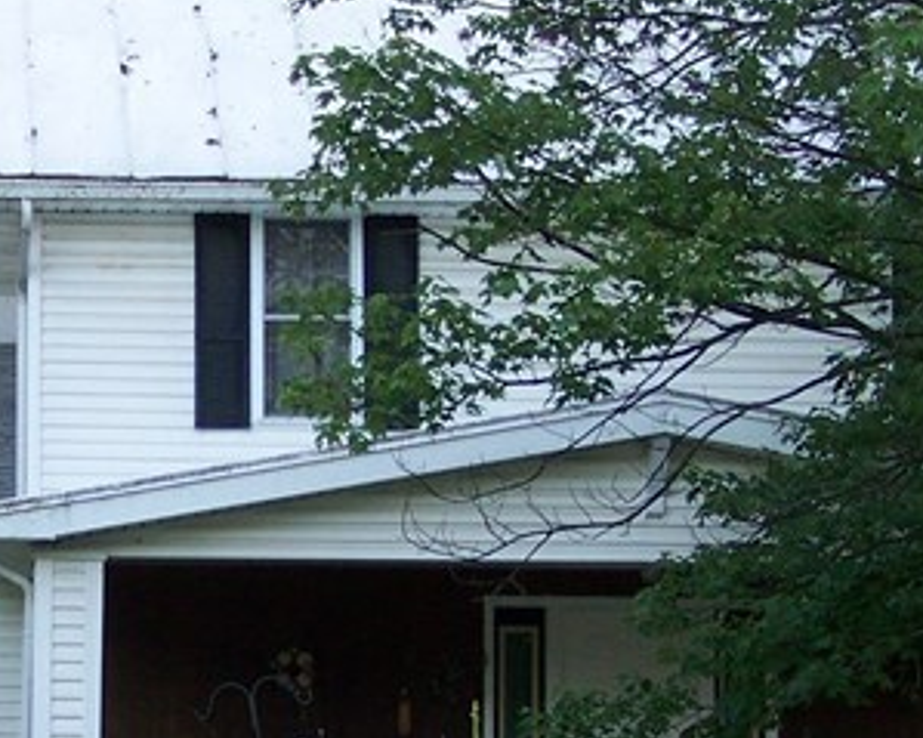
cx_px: 96
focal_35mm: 127
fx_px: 3468
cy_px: 500
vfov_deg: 12.1
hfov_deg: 15.0
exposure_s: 1/60
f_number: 2.8
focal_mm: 6.3
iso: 80
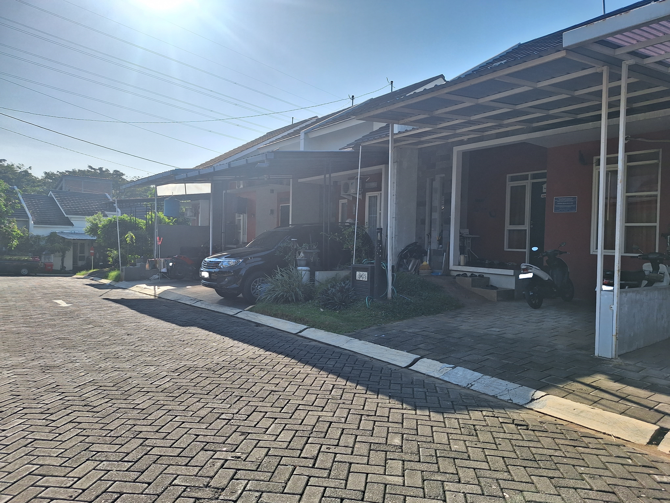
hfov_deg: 73.9
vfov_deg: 58.9
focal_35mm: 23
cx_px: 335
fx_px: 445
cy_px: 252
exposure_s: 1/2088
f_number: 1.8
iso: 40
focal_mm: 5.54
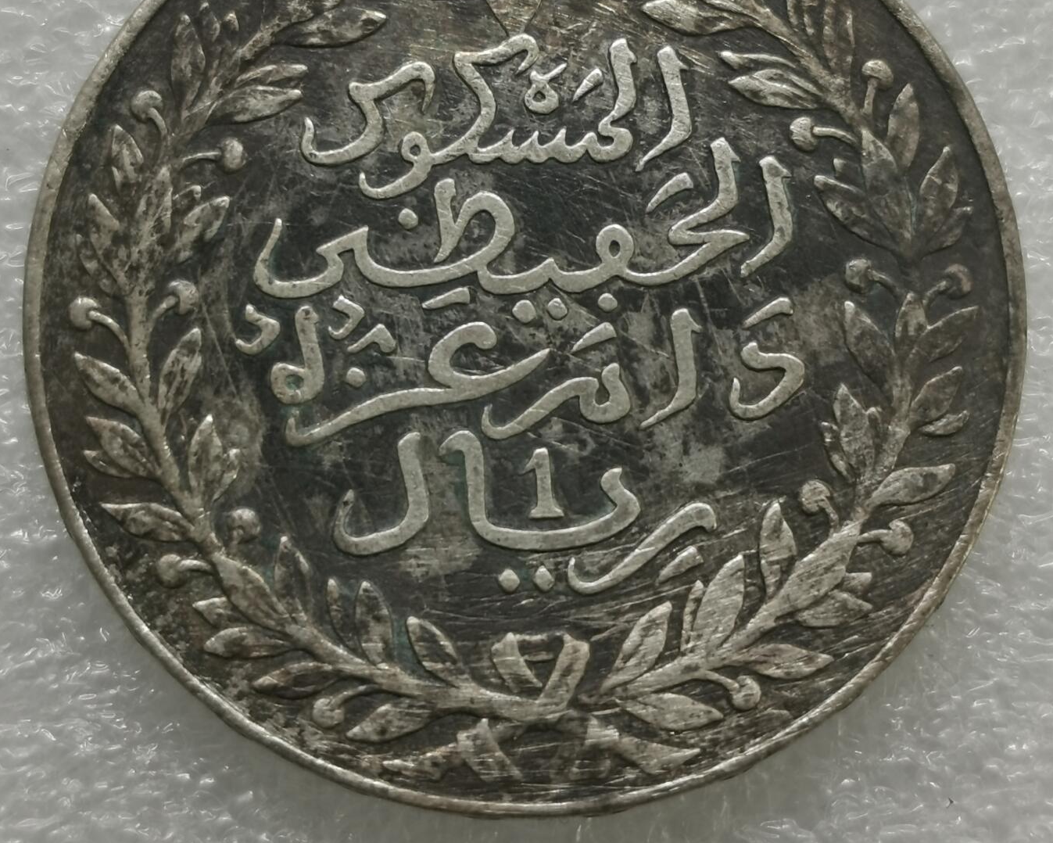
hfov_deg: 21.3
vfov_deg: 17.0
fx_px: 2805
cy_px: 285
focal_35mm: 90
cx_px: 526
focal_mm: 5.56
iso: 50
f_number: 1.6
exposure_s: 1/122
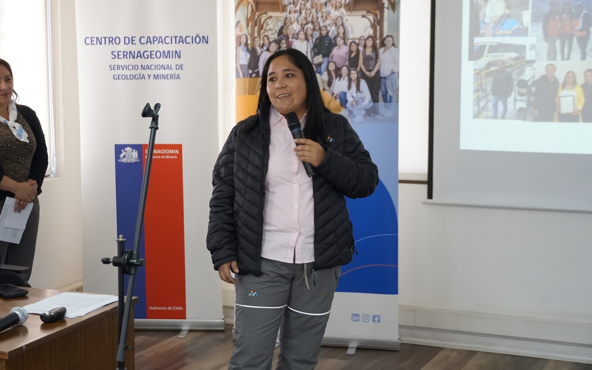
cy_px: 182
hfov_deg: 32.2
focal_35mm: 64
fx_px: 1025
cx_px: 294
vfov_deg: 20.5
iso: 2500
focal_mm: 41
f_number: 5
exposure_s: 1/160
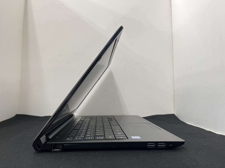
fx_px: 169
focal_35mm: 26
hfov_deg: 67.3
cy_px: 84
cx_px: 112
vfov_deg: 53.1
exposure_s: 1/60
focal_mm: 5.1
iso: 125
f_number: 1.6
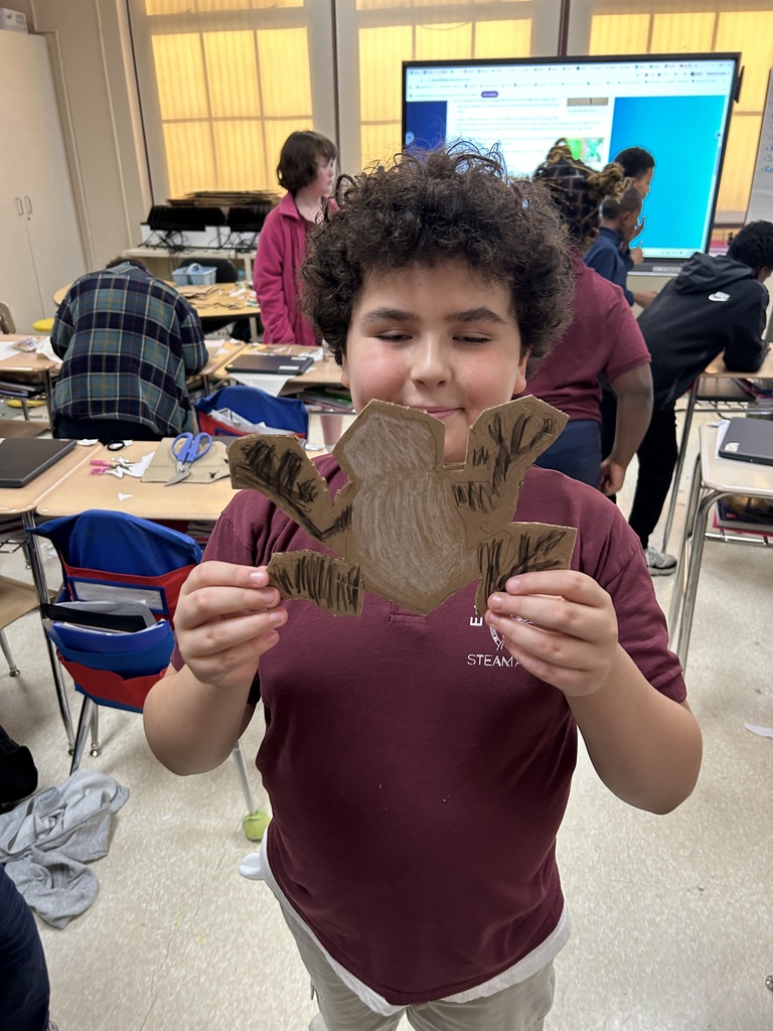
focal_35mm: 26
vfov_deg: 67.3
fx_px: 774
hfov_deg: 53.1
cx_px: 386
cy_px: 516
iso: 160
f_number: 1.5
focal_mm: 5.7
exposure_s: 1/60
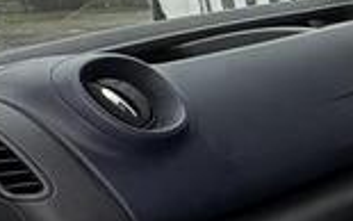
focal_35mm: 86
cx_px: 808
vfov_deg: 15.1
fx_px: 828
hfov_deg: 15.5
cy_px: 171
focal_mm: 2.22
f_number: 2.2
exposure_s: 1/172
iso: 40
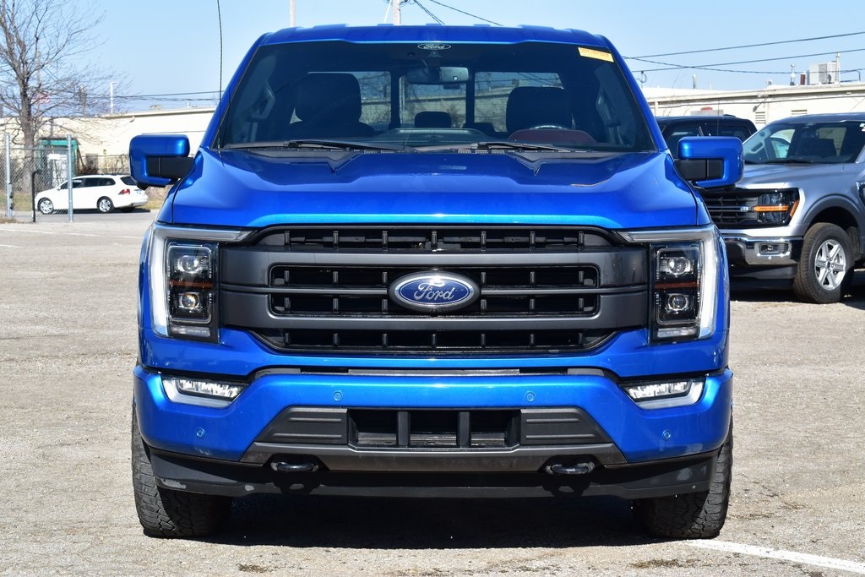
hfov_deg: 26.0
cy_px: 288
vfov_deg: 17.5
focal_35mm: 78
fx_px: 1874
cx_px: 432
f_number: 11
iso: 400
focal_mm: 52
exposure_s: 1/400
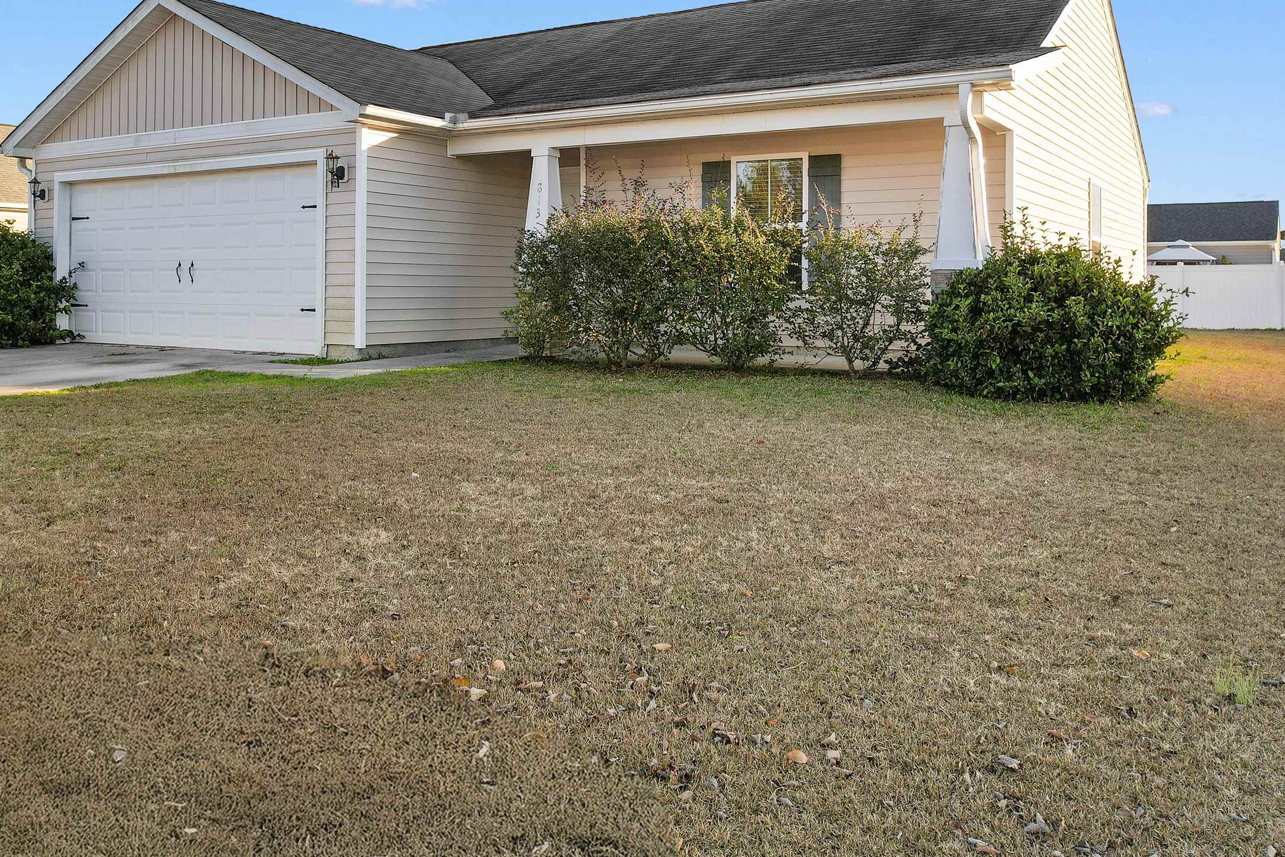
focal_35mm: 31
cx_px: 558
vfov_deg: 41.5
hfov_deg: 60.1
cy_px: 255
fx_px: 1106
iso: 100
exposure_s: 1/100
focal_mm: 8.38
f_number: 2.8
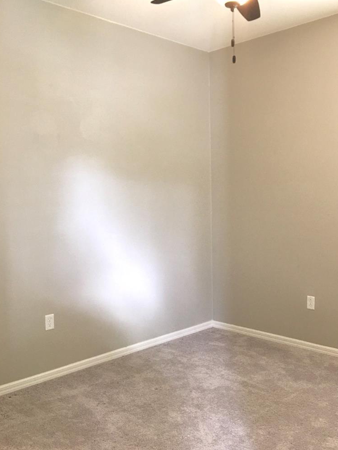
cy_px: 239
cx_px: 199
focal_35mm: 35
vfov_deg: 52.6
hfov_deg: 40.6
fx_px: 455
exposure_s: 1/15
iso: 50
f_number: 2.2
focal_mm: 4.15
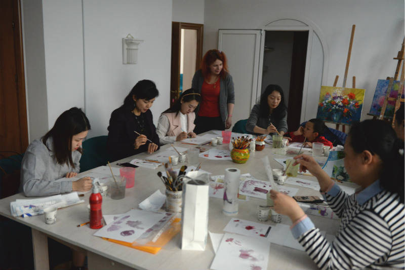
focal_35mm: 32
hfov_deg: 58.7
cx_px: 202
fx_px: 360
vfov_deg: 41.1
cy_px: 135
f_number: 2.8
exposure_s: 1/3200
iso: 3200
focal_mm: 32
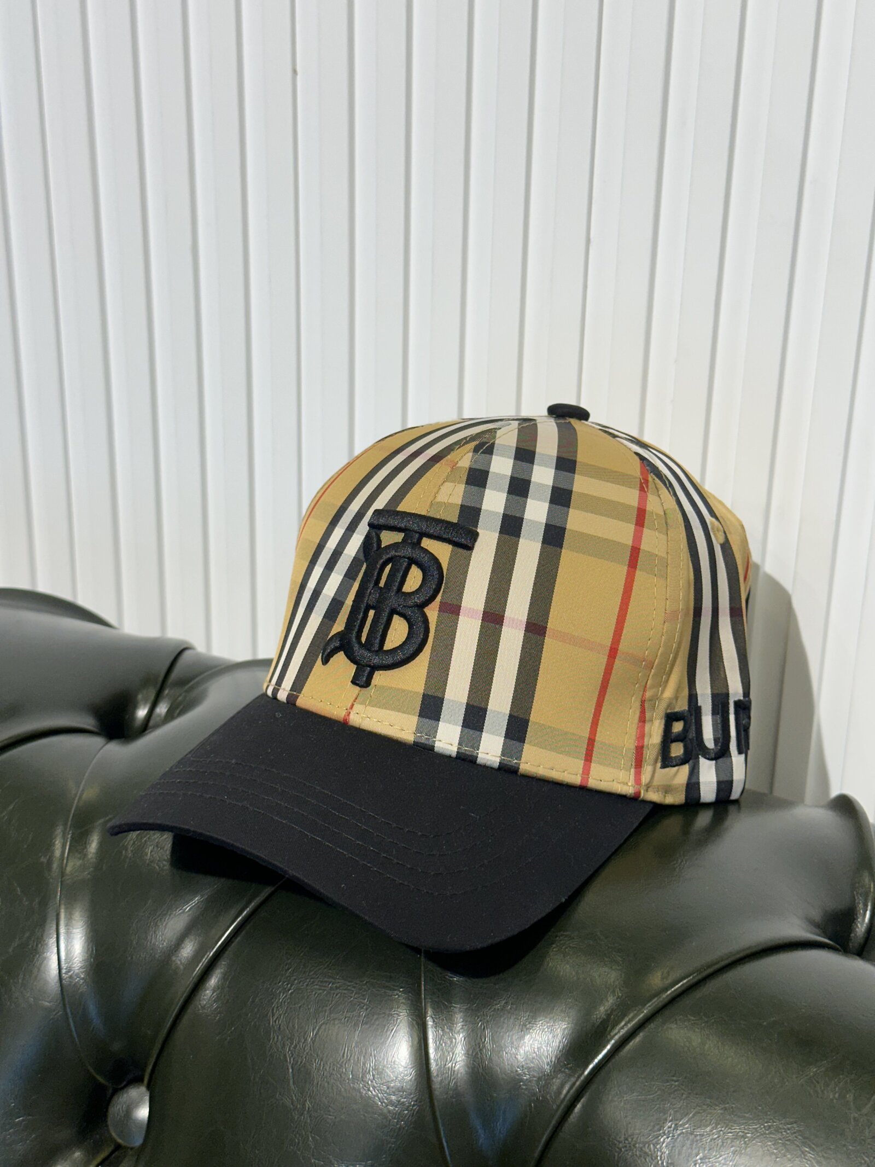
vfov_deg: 39.7
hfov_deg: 30.3
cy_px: 584
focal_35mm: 48
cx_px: 438
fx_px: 1618
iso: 50
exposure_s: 1/100
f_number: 1.78
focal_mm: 6.86
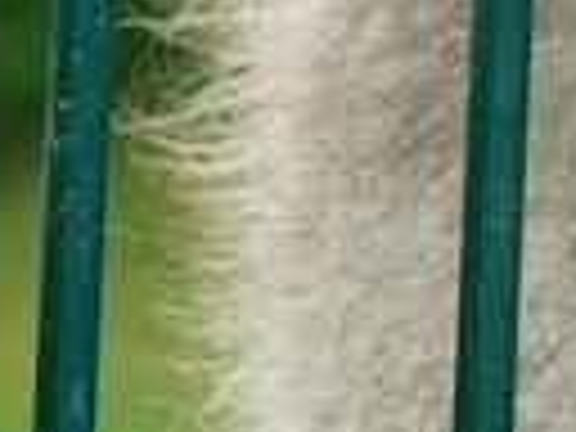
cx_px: 1098
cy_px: -324
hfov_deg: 1.8
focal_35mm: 1124
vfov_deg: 1.3
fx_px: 18703
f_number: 3.6
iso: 100
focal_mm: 40.7
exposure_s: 1/125
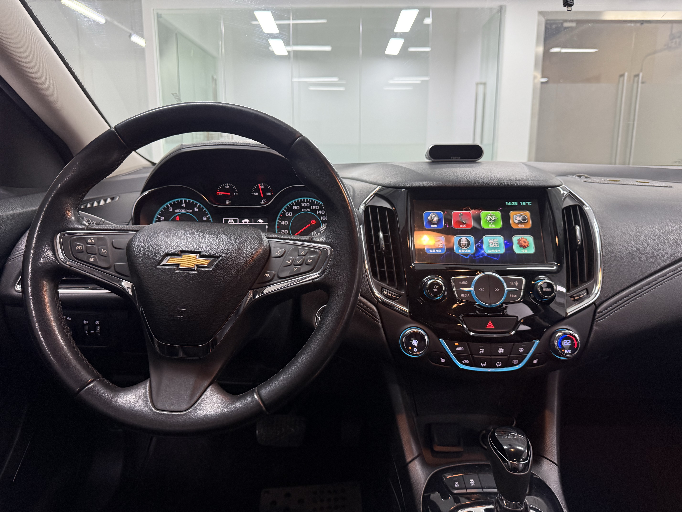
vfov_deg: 56.8
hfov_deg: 71.6
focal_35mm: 24
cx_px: 341
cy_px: 256
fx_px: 473
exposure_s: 1/50
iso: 250
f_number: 1.78
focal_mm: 6.76
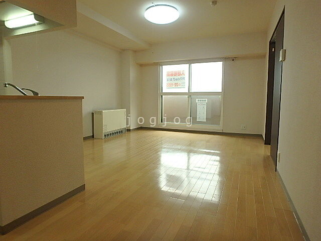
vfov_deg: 63.4
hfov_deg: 79.0
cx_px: 160
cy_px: 120
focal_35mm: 21
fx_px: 195
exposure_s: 1/60
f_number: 3.5
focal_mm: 3.7
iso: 200
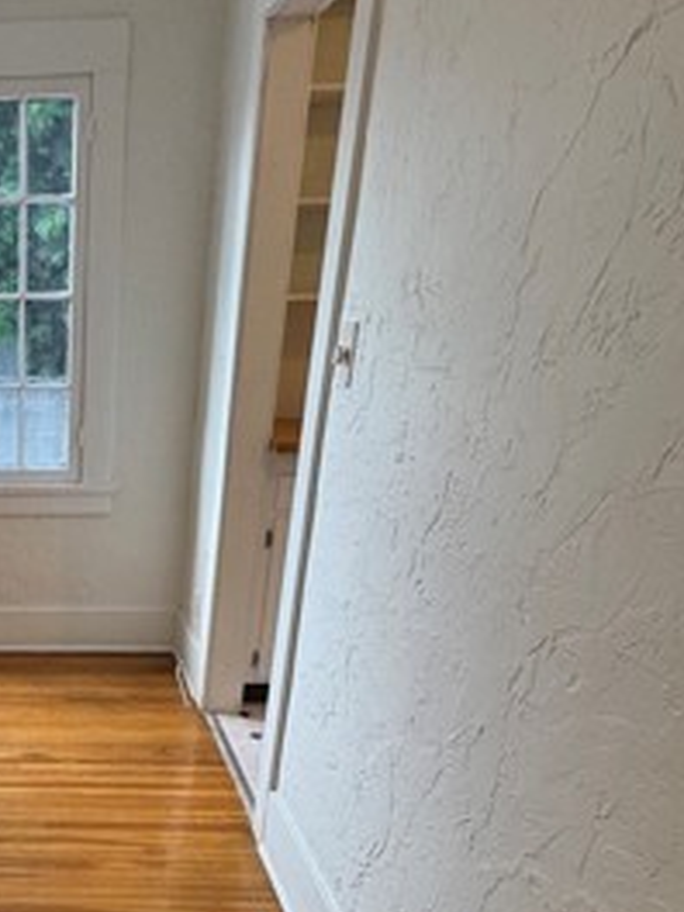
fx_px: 896
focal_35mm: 34
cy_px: 687
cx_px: -28
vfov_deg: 51.6
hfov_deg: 36.7
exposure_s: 1/120
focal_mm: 2.22
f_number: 2.2
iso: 125
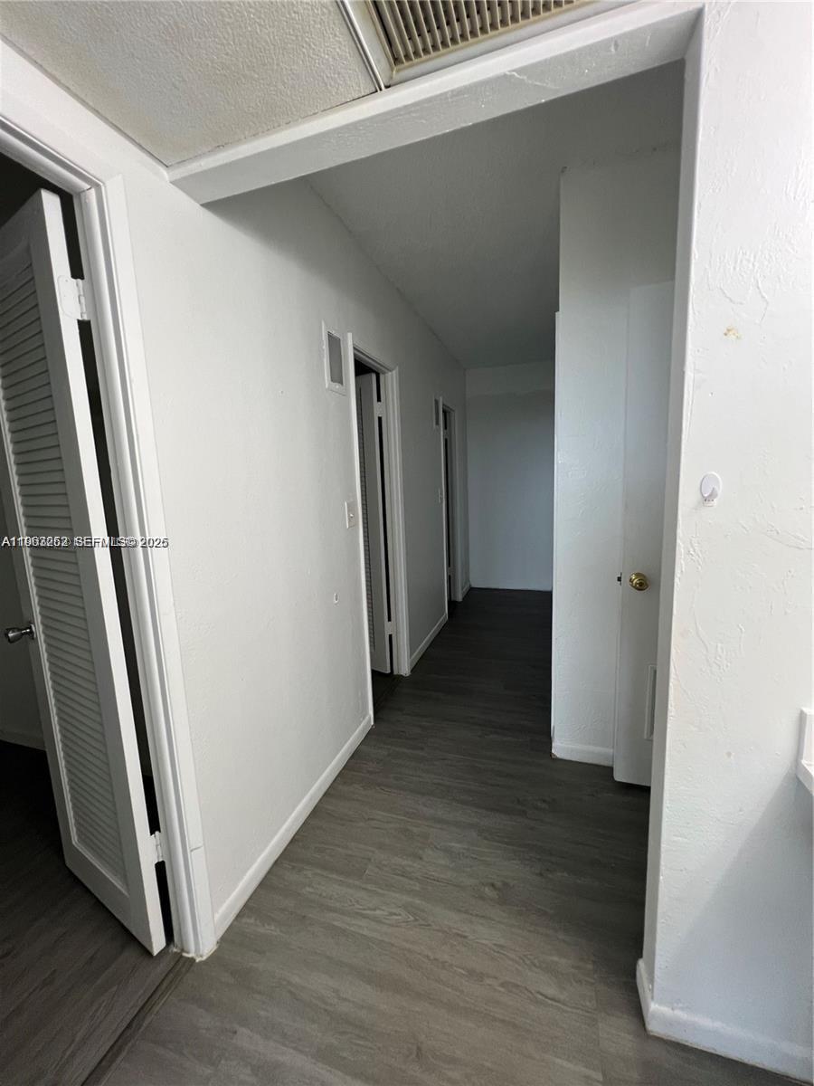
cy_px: 543
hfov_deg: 89.9
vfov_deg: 106.2
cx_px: 407
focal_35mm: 13
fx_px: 408
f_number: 1.8
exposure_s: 1/120
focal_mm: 1.57
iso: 160
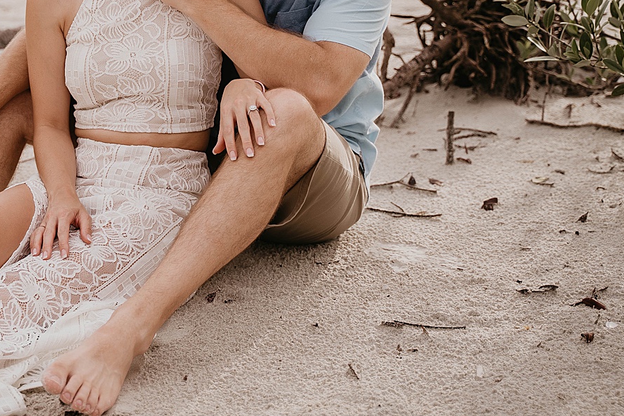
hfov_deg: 23.6
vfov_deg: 16.2
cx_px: 79
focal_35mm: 84
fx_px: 1456
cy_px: 93
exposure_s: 1/400
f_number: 2.8
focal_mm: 47
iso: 50
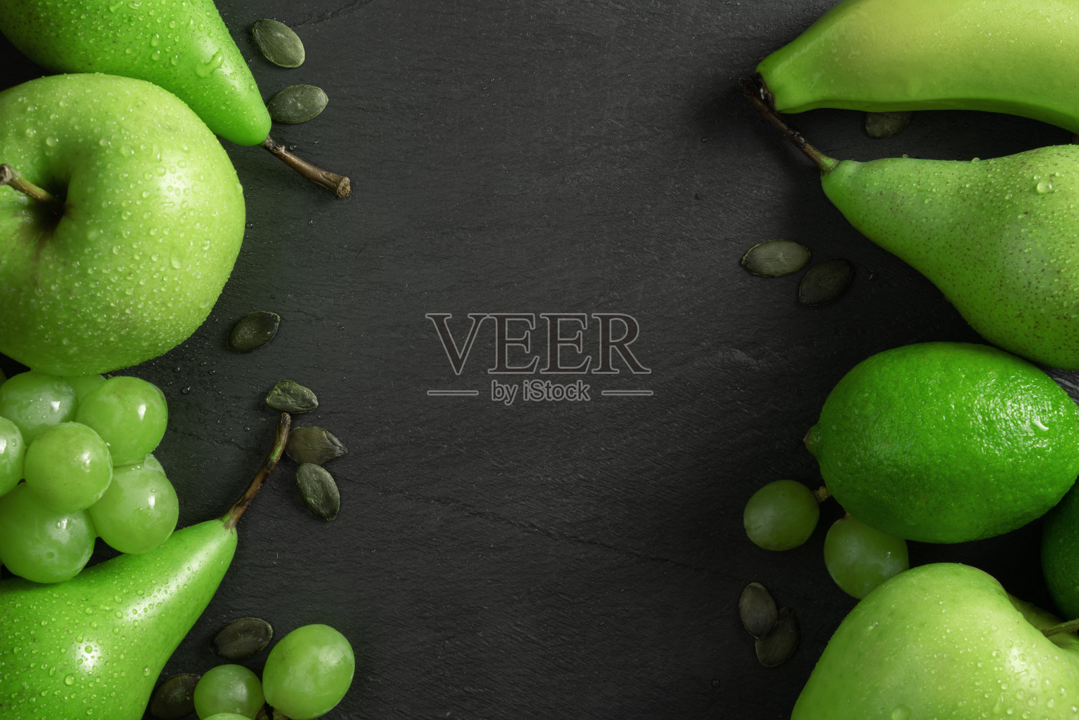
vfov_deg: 20.9
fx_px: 1948
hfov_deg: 31.0
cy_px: 360
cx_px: 540
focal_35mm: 65
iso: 200
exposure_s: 1.6
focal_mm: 65
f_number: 20
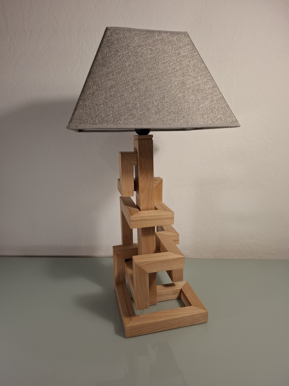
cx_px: 144
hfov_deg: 58.9
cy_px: 193
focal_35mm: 23
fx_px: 256
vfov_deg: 73.9
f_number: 1.8
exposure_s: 1/100
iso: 200
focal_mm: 5.54
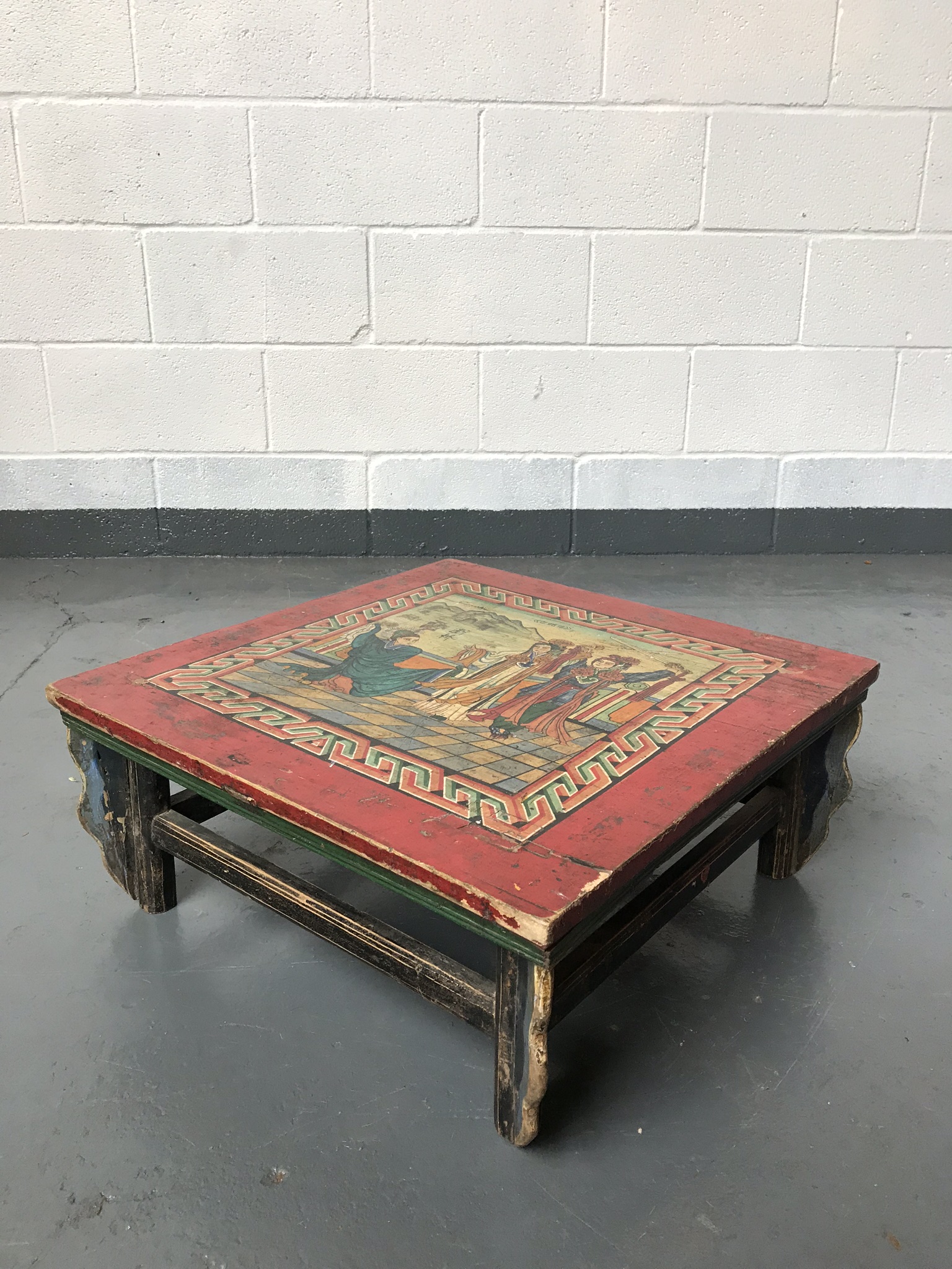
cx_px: 476
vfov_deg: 63.4
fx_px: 1027
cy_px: 634
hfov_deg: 49.7
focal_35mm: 28
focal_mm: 3.99
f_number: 1.8
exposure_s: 1/33
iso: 25
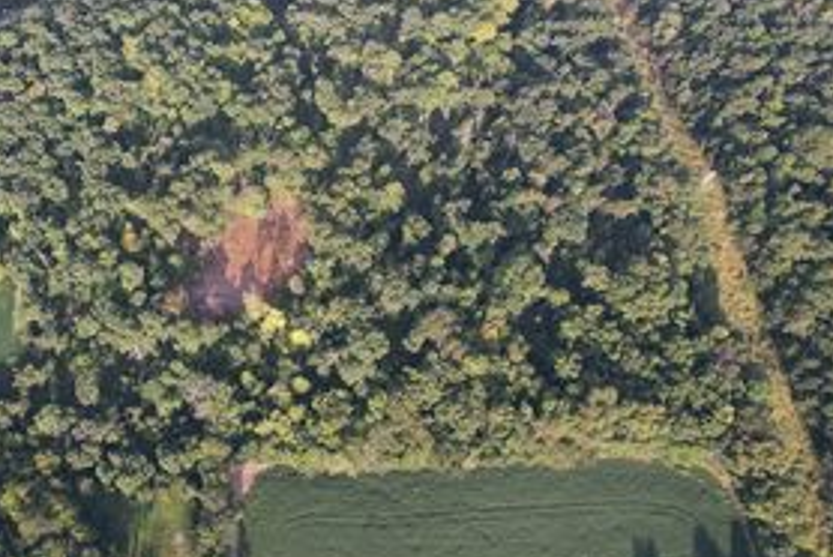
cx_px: 240
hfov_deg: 53.9
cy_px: 166
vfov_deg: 38.3
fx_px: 788
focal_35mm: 34
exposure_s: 1/400
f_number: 2.8
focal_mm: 8.38
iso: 100
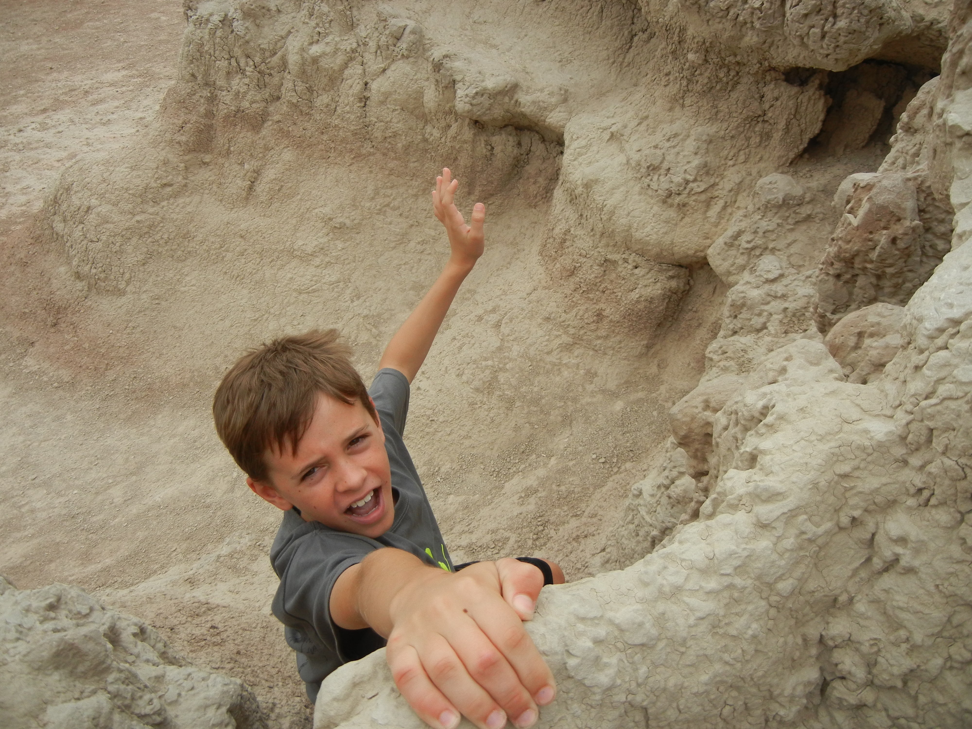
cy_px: 364
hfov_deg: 60.0
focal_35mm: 30
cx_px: 486
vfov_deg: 46.8
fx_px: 842
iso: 160
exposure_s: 1/663
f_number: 3.5
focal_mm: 5.4
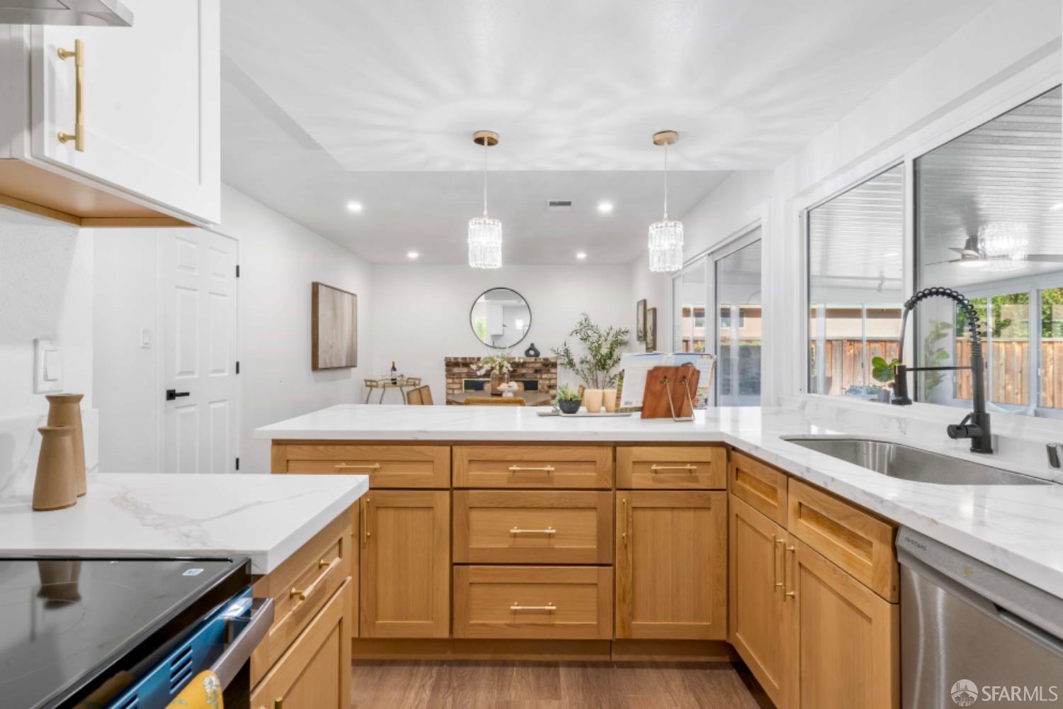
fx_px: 531
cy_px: 354
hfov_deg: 90.0
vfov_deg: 67.4
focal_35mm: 18
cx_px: 532
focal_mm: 18
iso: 400
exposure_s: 1/4
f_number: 11
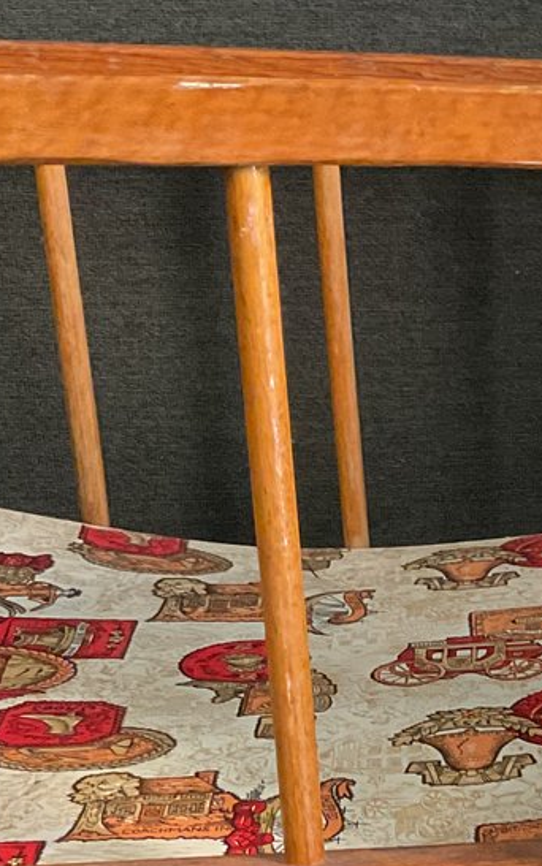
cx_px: 903
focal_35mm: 85
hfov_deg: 14.0
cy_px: 810
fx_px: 2008
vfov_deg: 23.6
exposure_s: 1/60
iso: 160
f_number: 1.8
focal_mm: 3
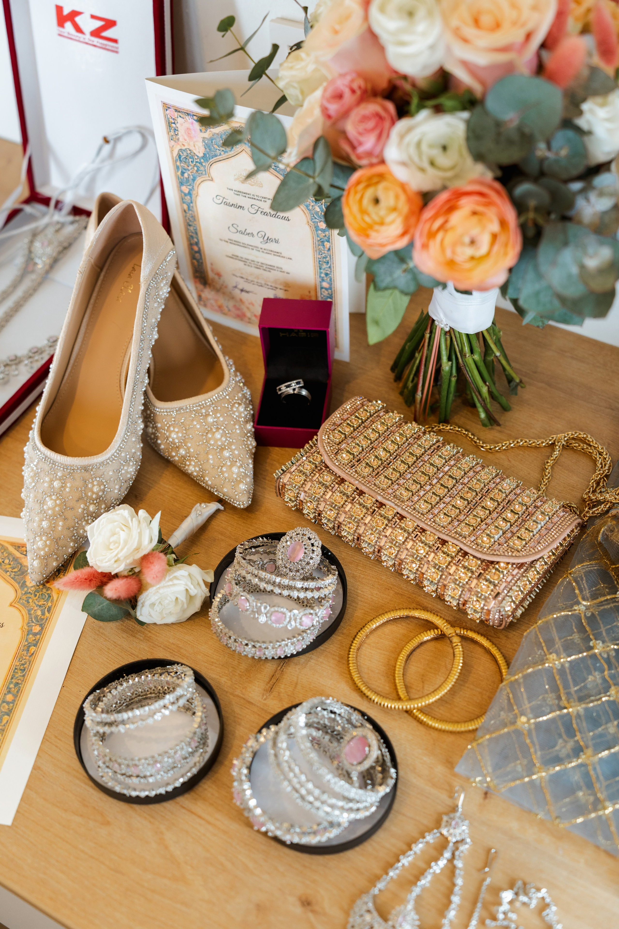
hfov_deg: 33.4
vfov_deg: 48.5
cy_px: 464
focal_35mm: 40
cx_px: 310
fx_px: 1032
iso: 640
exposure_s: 1/160
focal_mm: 40
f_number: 3.2
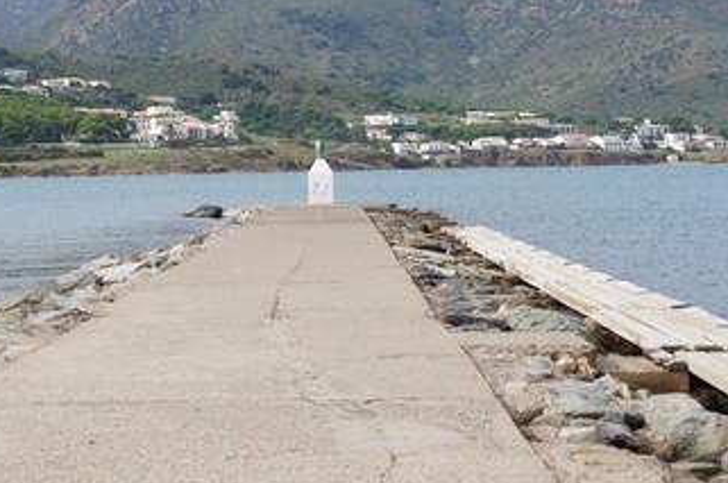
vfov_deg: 15.8
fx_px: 1736
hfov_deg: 23.7
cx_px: 345
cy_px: 158
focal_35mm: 86
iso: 100
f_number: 11
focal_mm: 40
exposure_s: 1/125
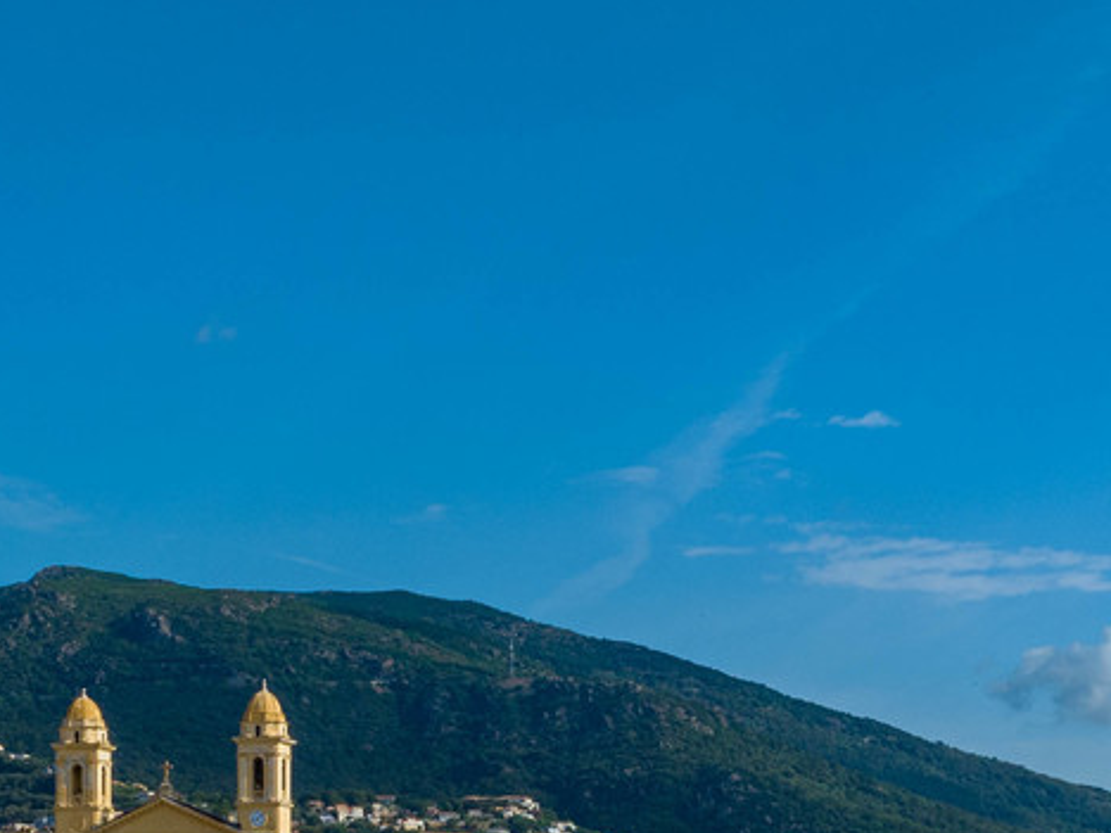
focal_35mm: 82
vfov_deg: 17.2
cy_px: 994
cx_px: 484
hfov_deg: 23.8
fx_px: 2632
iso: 100
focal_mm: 12.3
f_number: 11
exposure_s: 1/160
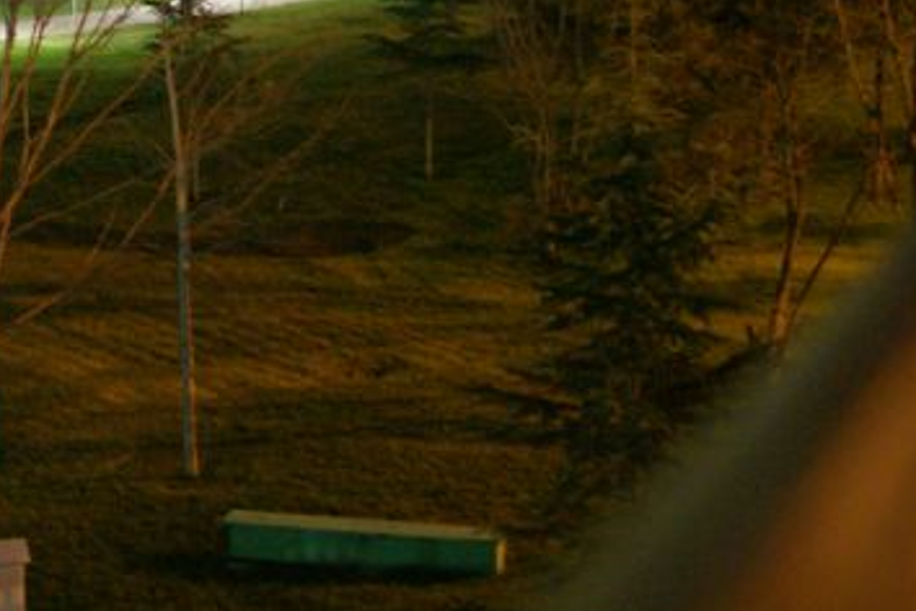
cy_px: -139
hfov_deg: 24.8
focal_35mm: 78
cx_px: 10
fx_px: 1985
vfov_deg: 16.7
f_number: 3.5
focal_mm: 18
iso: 800
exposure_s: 1
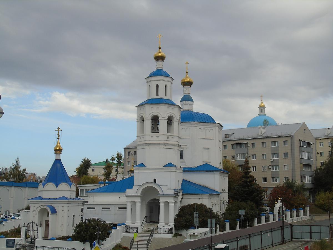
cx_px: 166
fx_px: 519
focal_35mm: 54
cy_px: 125
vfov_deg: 27.0
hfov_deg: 35.5
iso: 80
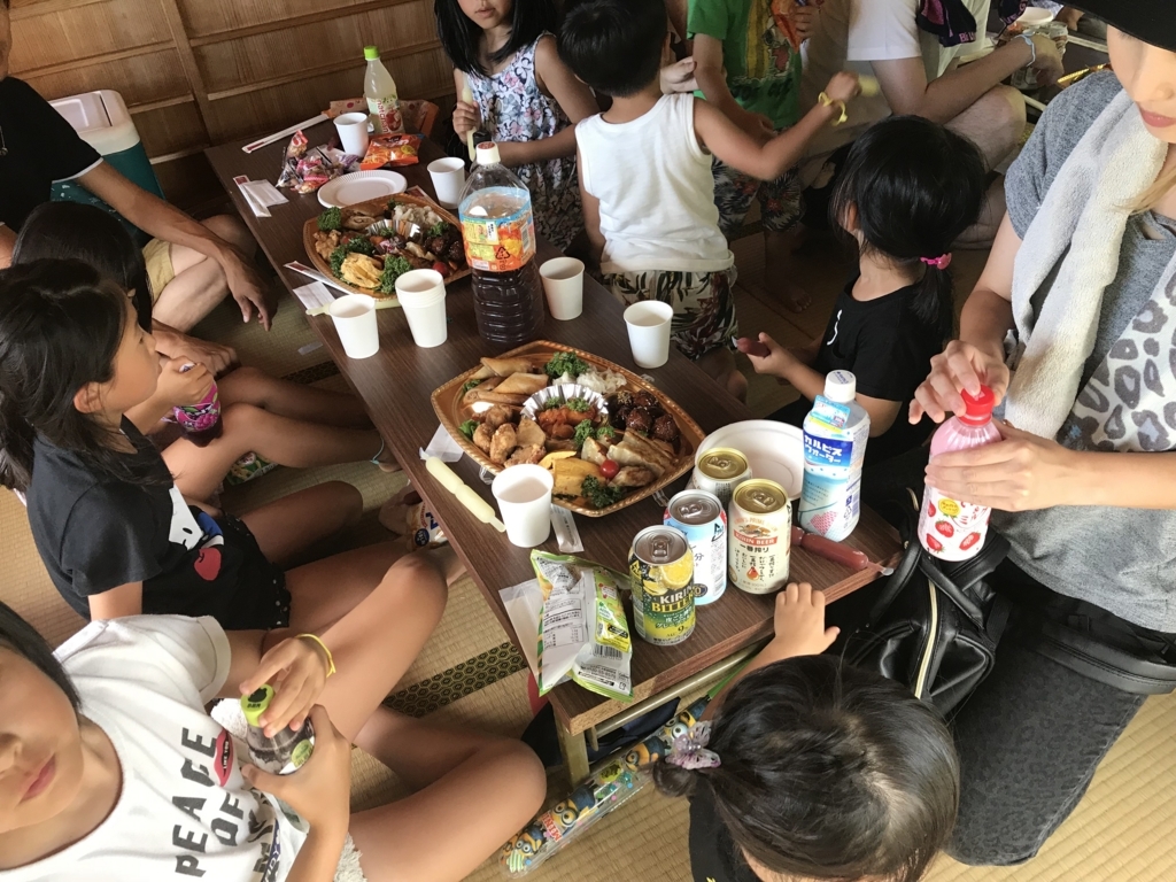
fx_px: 951
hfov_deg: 63.4
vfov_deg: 49.7
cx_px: 588
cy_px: 441
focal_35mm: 28
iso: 25
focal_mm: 3.99
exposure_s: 1/30
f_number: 1.8
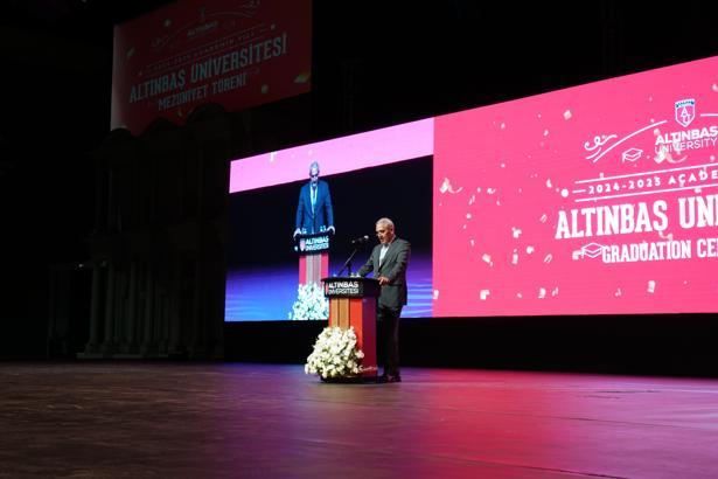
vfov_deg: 25.8
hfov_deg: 37.9
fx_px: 1047
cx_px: 359
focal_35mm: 52
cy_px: 240
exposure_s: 1/60
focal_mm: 35
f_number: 4
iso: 500
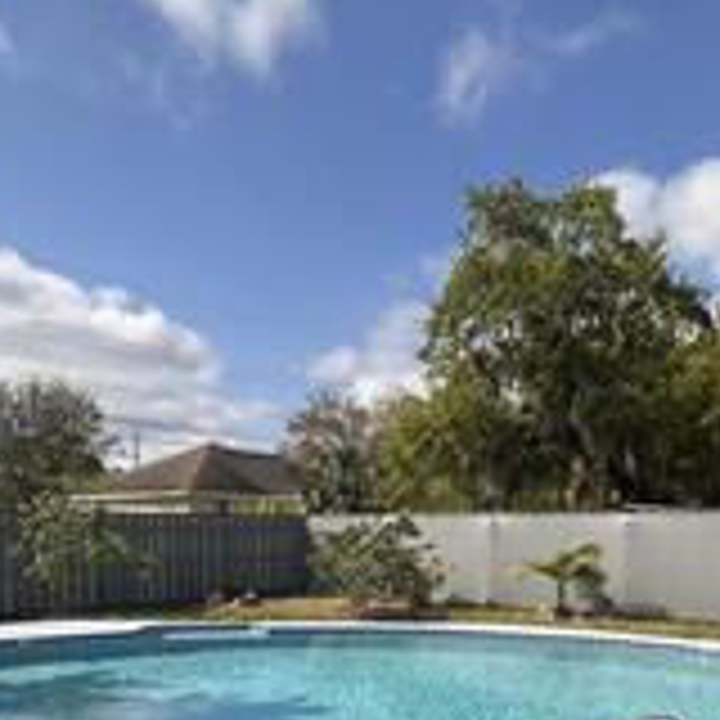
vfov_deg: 49.1
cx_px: 342
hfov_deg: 52.5
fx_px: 729
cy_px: 590
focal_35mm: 31
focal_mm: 2.22
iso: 50
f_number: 2.2
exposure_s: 1/2564
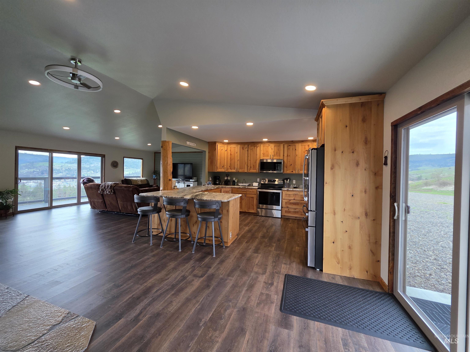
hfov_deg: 106.2
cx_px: 235
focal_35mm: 13
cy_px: 176
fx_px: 177
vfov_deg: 89.9
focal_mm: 2.2
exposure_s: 1/120
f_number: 1.9
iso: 100
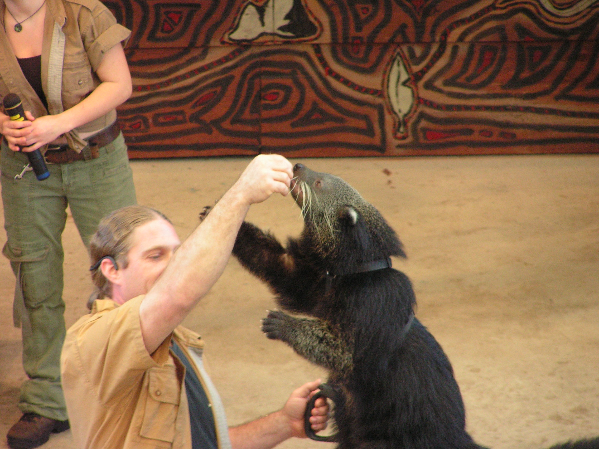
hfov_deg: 5.2
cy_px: 224
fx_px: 6576
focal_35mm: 380
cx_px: 300
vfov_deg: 3.9
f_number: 3.7
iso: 200
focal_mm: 63
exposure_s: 1/100
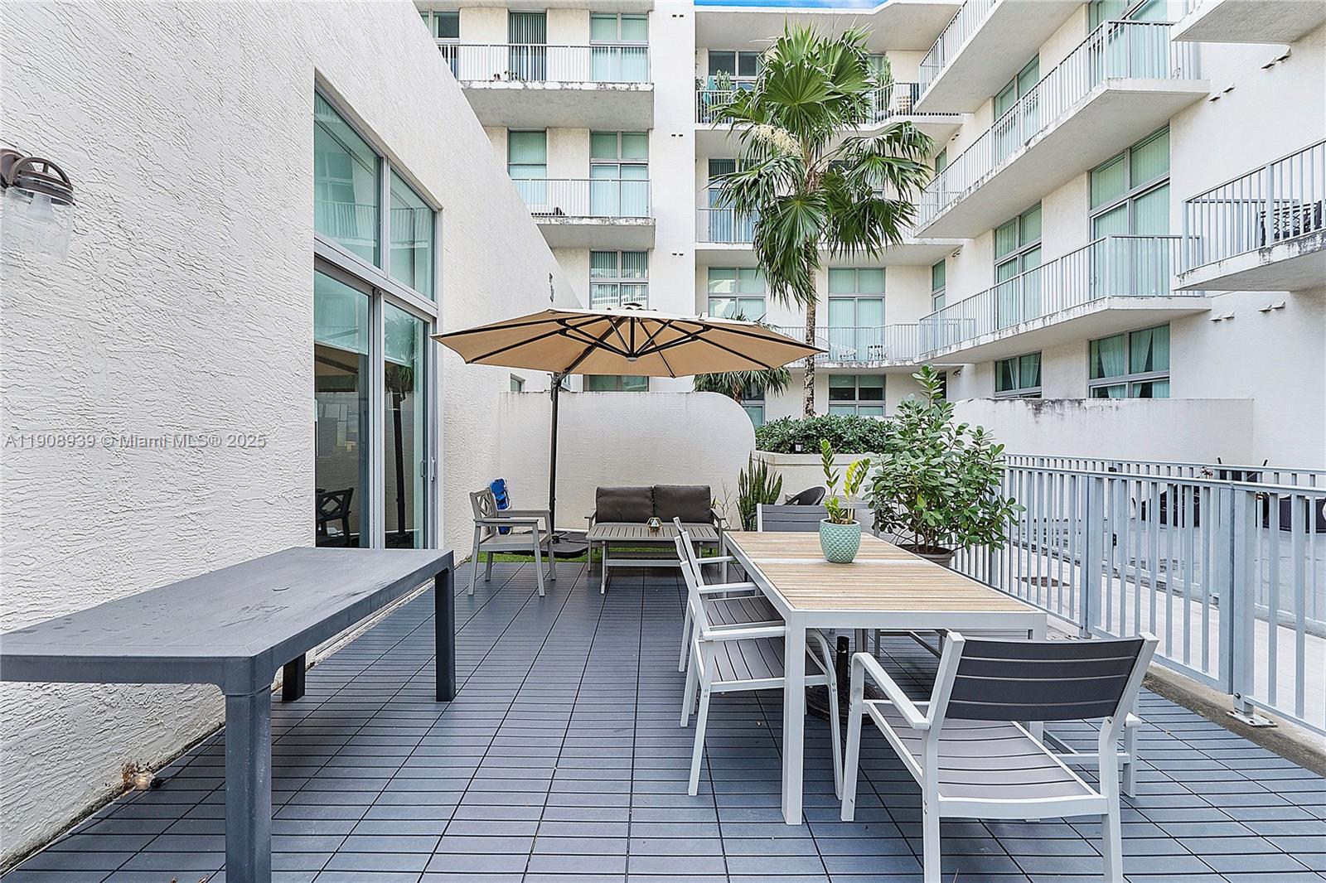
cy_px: 442
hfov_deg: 100.4
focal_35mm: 15
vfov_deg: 77.3
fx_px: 552
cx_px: 663
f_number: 10
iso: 200
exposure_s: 1/25
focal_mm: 10
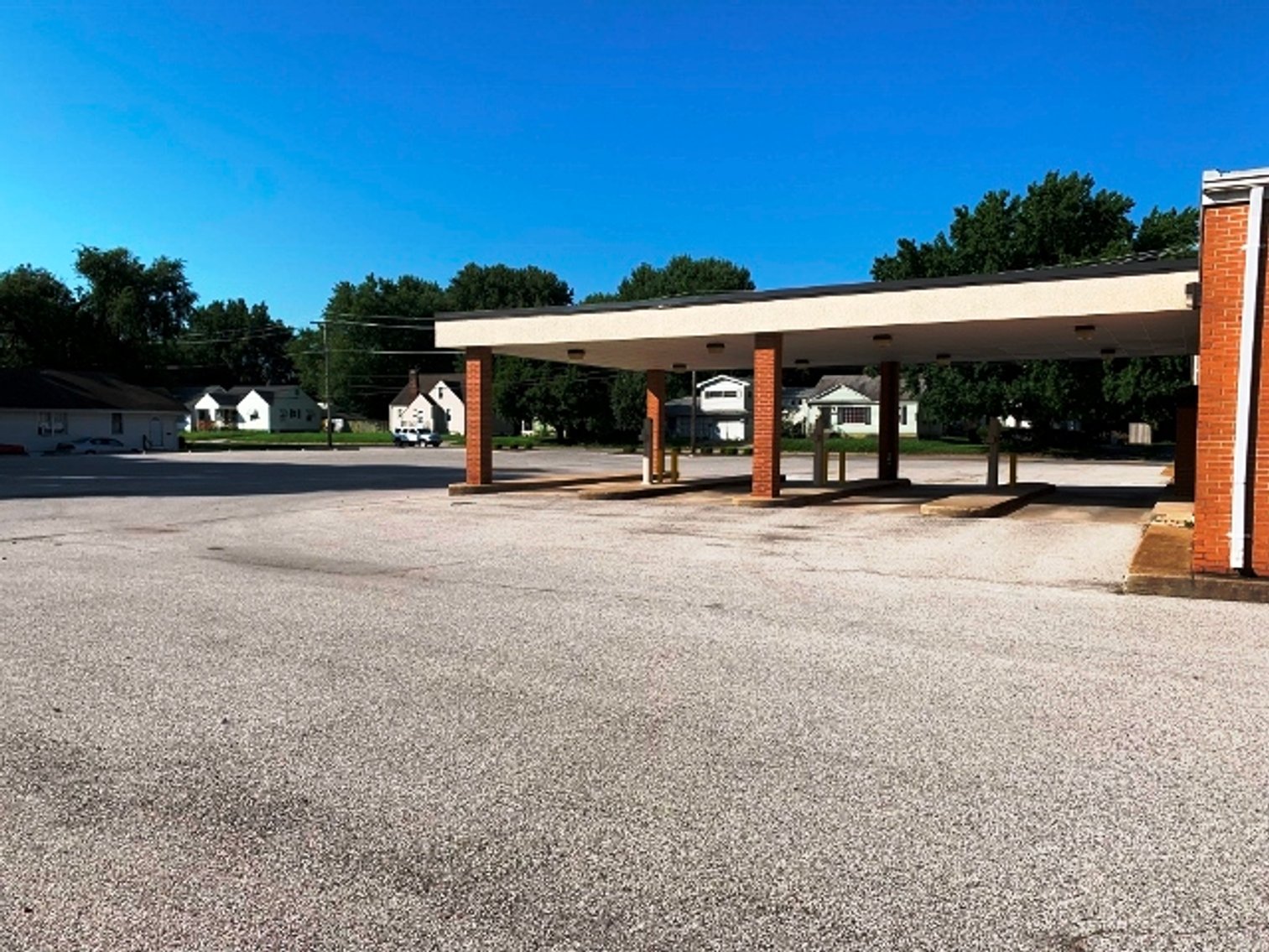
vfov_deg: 53.1
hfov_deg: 67.3
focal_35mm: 26
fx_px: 953
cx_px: 634
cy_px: 476
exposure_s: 1/2681
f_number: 1.8
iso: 25
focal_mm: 4.25
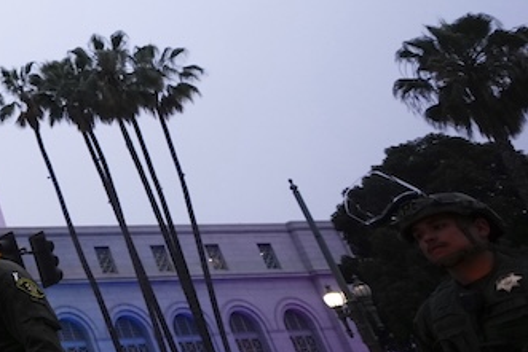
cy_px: 113
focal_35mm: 58
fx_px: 851
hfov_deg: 21.9
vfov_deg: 23.3
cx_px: -416
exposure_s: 1/160
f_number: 2.8
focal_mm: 16
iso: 1000
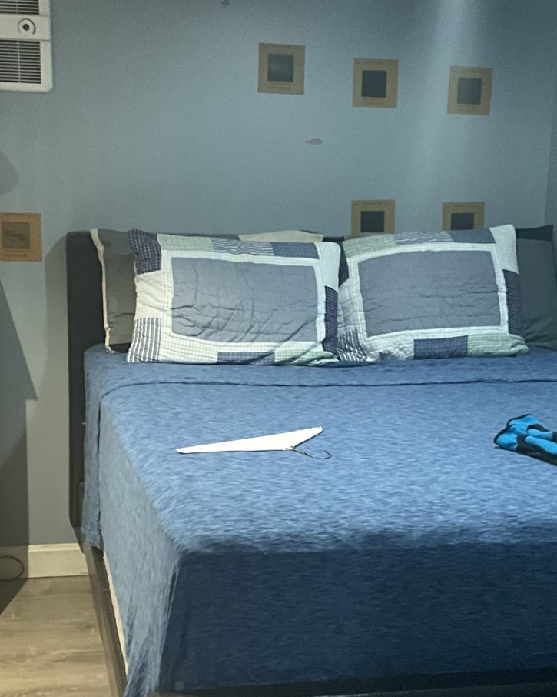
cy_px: 447
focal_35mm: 64
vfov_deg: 29.4
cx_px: 353
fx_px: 1319
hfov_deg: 23.8
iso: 500
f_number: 1.8
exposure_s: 1/30
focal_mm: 3
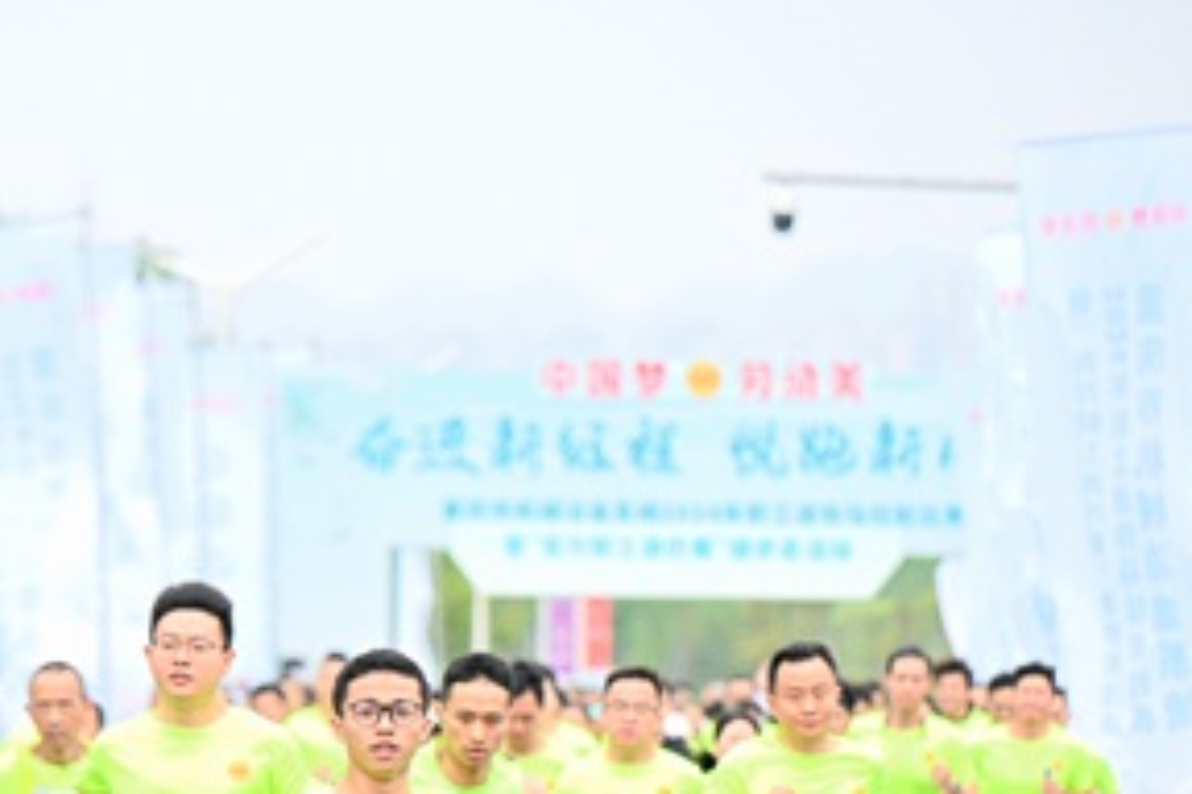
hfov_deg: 7.6
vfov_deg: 5.1
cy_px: 786
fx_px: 8972
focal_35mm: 271
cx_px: 381
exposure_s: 1/1000
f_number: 2.8
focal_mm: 130
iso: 250
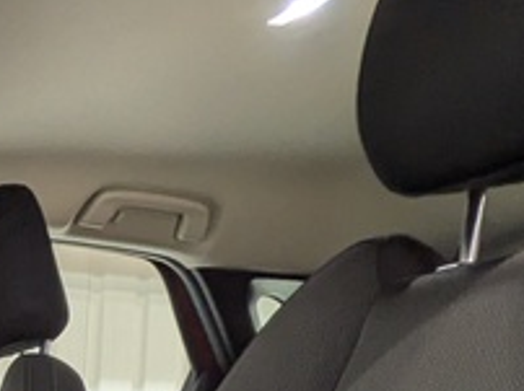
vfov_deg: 17.3
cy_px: 678
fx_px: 1073
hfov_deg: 22.1
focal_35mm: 71
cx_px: -288
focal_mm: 1.83
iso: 105
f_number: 2.2
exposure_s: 1/40
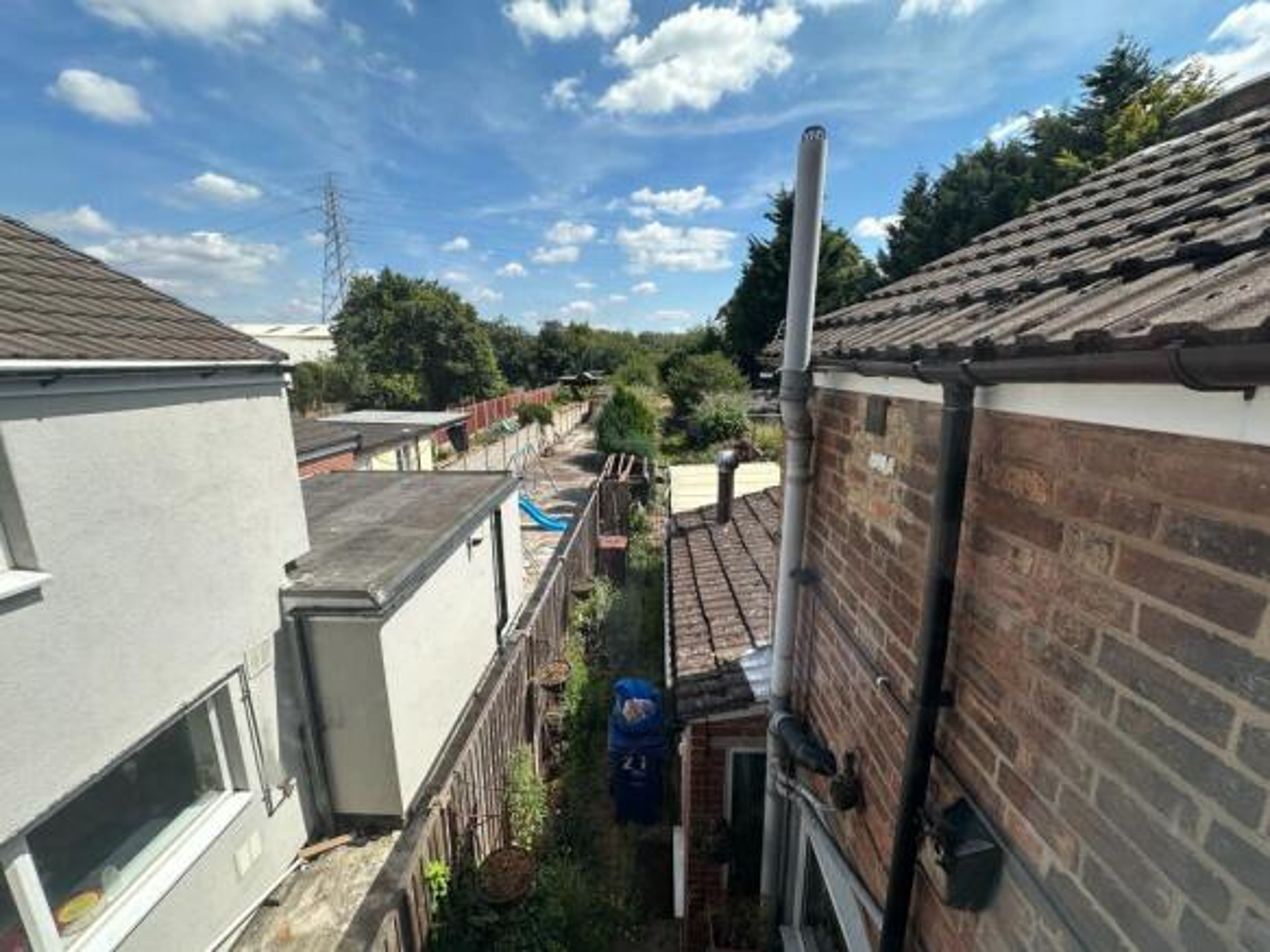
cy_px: 476
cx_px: 635
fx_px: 514
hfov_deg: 102.1
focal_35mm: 14
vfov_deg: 85.7
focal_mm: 2.22
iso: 40
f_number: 2.2
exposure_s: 1/1453
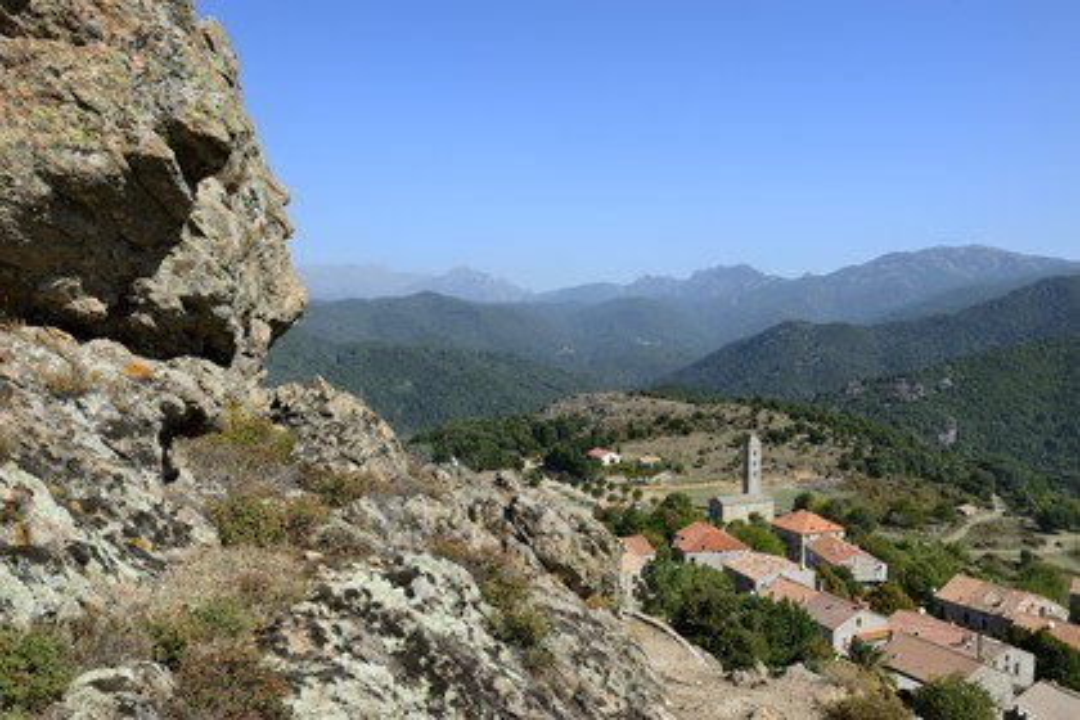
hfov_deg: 65.5
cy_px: 360
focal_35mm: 28
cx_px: 540
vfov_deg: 46.4
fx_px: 840
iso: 200
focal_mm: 28
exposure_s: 1/160
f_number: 14
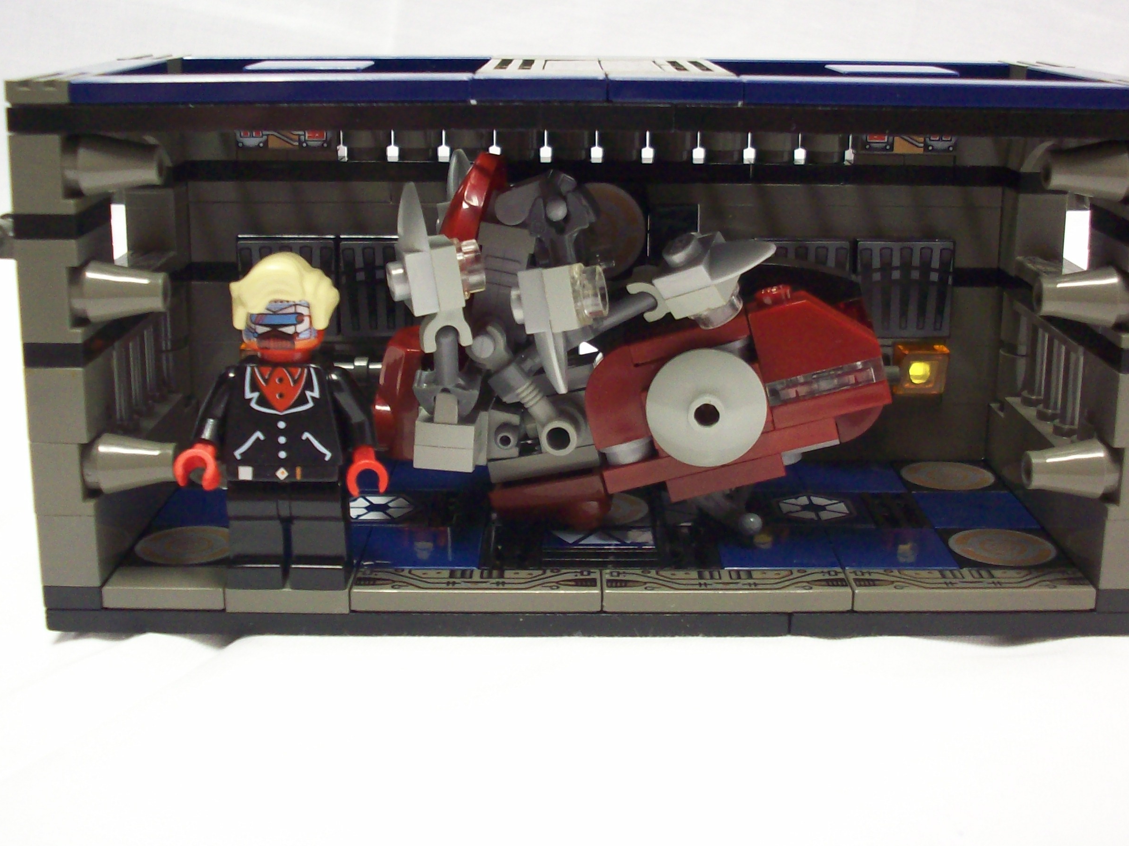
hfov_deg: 40.4
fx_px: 1533
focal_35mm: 47
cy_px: 372
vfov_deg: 30.8
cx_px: 546
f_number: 2.8
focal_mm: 6.2
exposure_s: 1/16.7
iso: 160
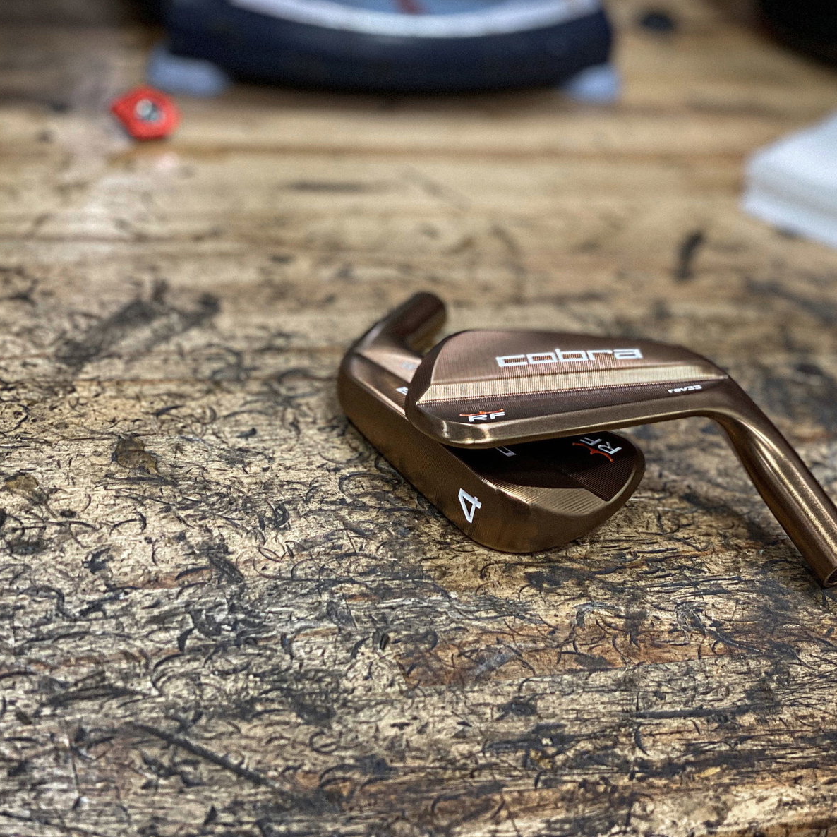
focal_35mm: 62
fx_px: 1696
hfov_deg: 27.7
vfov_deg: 27.7
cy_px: 422
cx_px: 476
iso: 125
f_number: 2
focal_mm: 6
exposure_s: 1/60
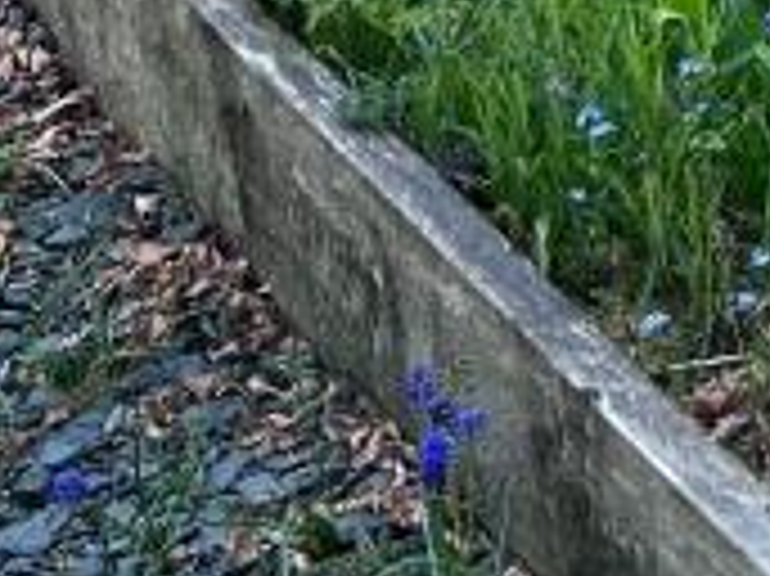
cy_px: -814
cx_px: 1684
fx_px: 3468
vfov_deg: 8.6
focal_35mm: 156
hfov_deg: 11.1
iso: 50
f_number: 1.5
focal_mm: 5.7
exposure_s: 1/1009
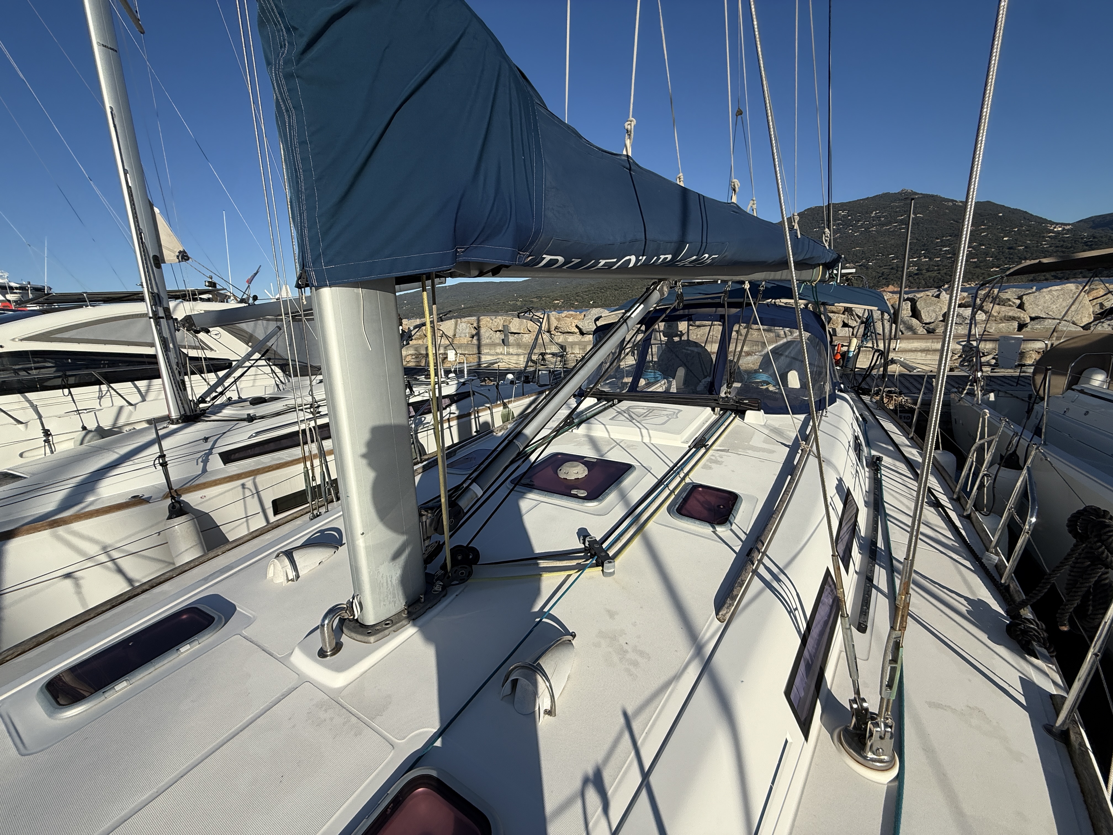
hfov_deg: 102.1
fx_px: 450
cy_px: 418
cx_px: 556
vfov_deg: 85.7
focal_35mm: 14
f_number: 2.2
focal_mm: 2.22
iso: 50
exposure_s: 1/3460
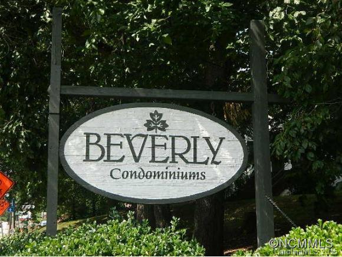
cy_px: 128
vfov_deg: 25.7
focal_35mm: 57
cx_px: 171
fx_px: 564
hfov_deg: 33.8
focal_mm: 10.2
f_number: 3.8
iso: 100
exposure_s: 1/400
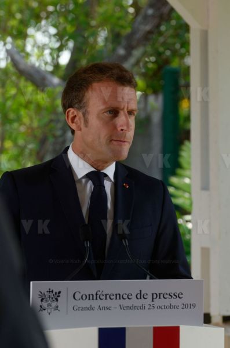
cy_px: 174
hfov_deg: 4.6
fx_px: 2890
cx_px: 115
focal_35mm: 300
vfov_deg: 6.9
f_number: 5.6
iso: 200
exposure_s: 1/250
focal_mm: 200
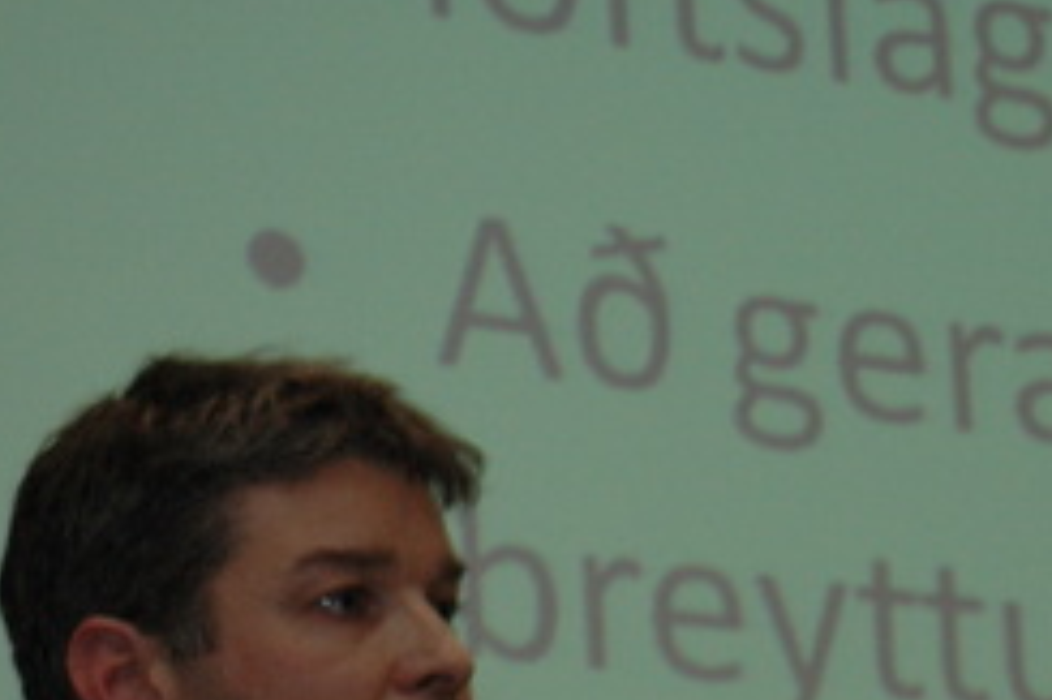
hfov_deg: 8.9
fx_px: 6746
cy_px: 724
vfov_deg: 5.9
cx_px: 923
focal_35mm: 231
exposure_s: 1/80
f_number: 5.6
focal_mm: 70
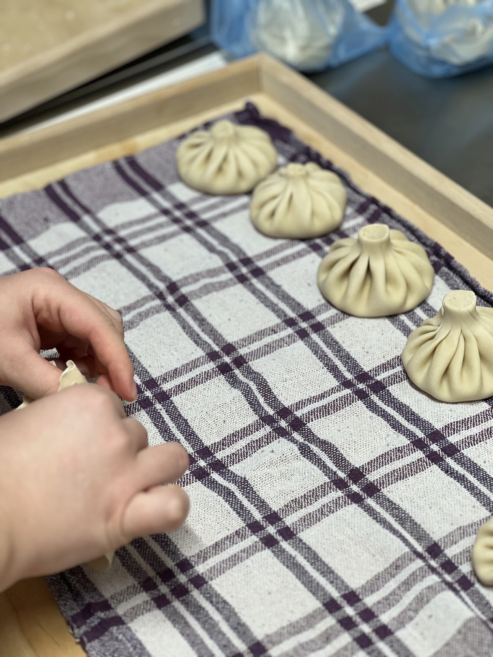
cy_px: 328
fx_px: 1462
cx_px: 246
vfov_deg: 25.3
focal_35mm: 77
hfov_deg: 19.1
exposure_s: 1/100
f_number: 2.8
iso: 160
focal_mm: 9
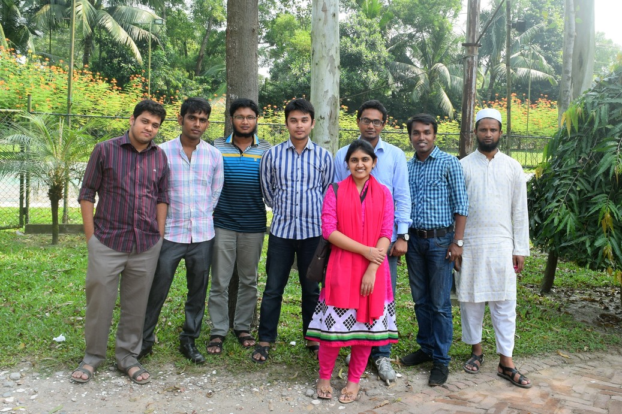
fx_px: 466
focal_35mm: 27
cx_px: 311
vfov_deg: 47.9
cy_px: 207
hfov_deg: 67.4
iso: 200
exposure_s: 1/60
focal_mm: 18
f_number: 10
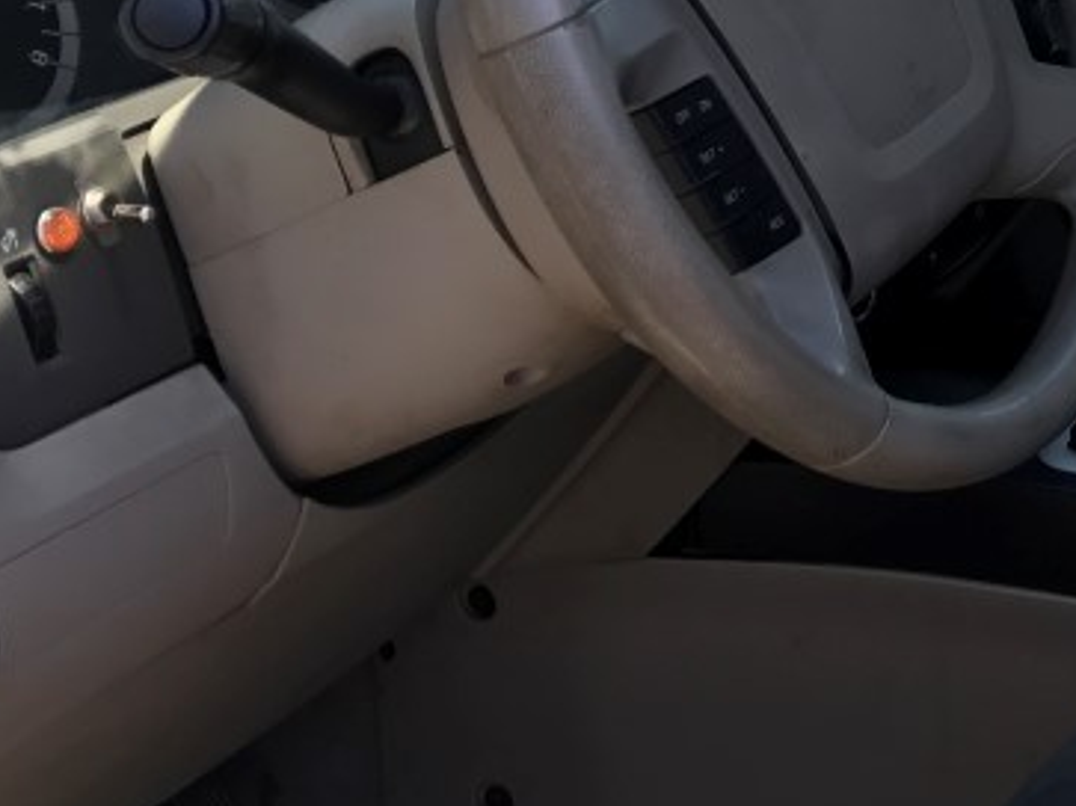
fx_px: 2455
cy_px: -104
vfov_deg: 17.9
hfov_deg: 22.5
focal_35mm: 79
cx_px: 1346
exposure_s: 1/595
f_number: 1.8
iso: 20
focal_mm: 3.99
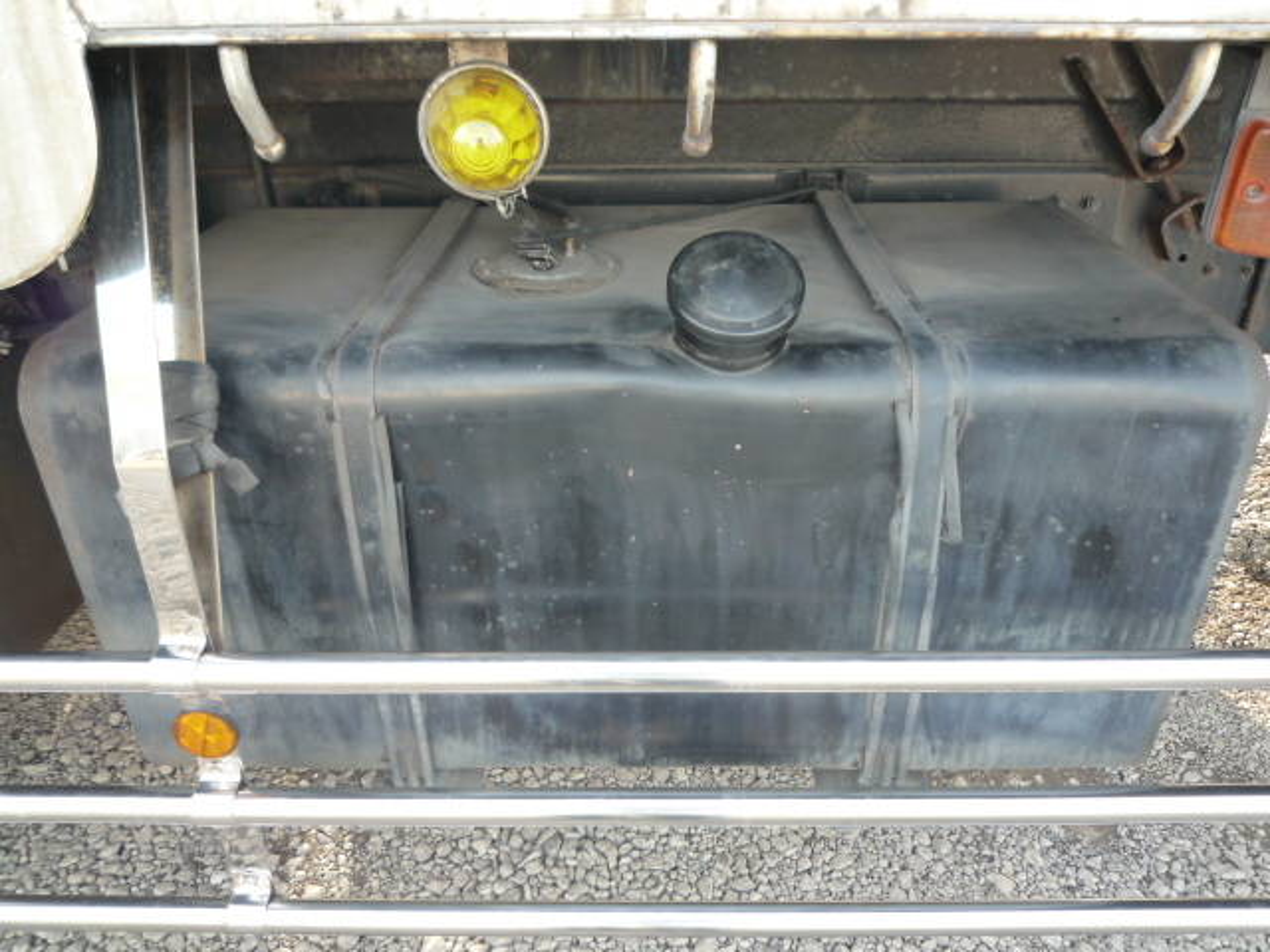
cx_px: 635
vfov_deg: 54.9
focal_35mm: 25
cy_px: 476
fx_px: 917
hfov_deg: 69.4
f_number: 2.8
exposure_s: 1/40
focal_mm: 4.4
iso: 160
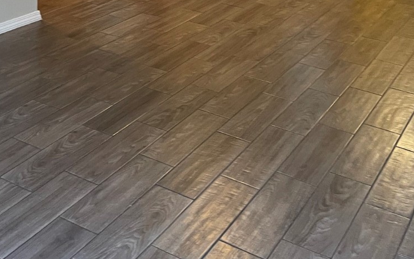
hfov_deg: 35.6
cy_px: -141
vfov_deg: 19.5
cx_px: 176
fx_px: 643
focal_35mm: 57
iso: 250
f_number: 1.6
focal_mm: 5.1
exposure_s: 1/60
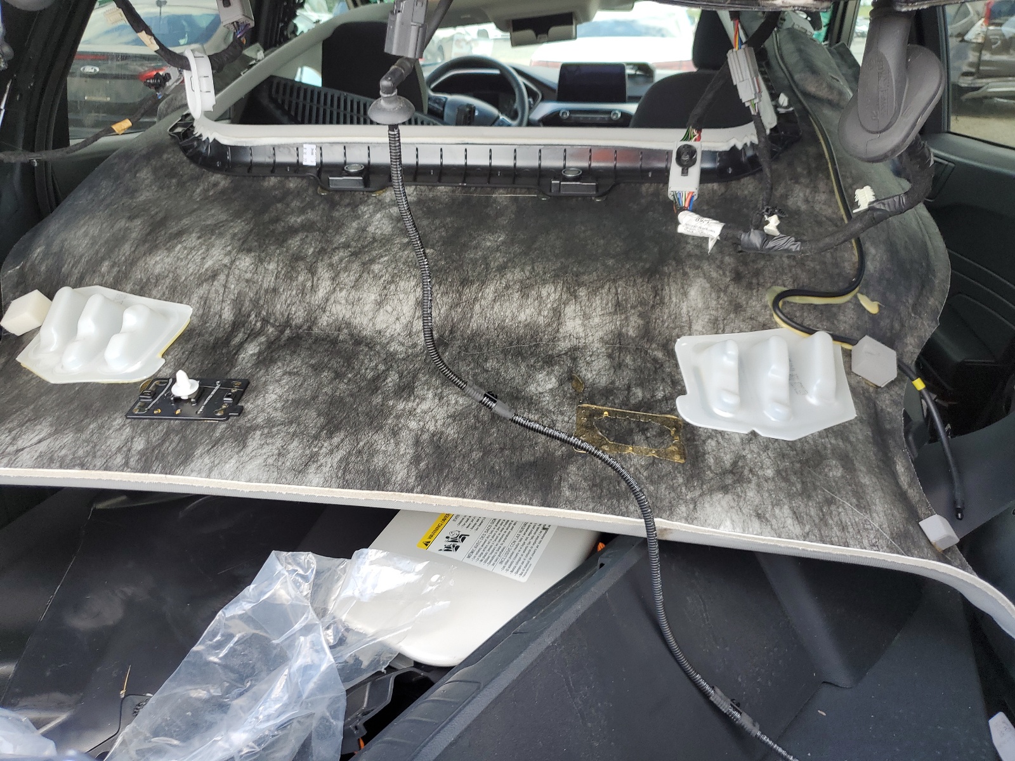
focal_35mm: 26
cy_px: 380
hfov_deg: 67.3
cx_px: 508
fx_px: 762
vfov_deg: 53.1
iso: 50
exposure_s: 1/196
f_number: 1.5
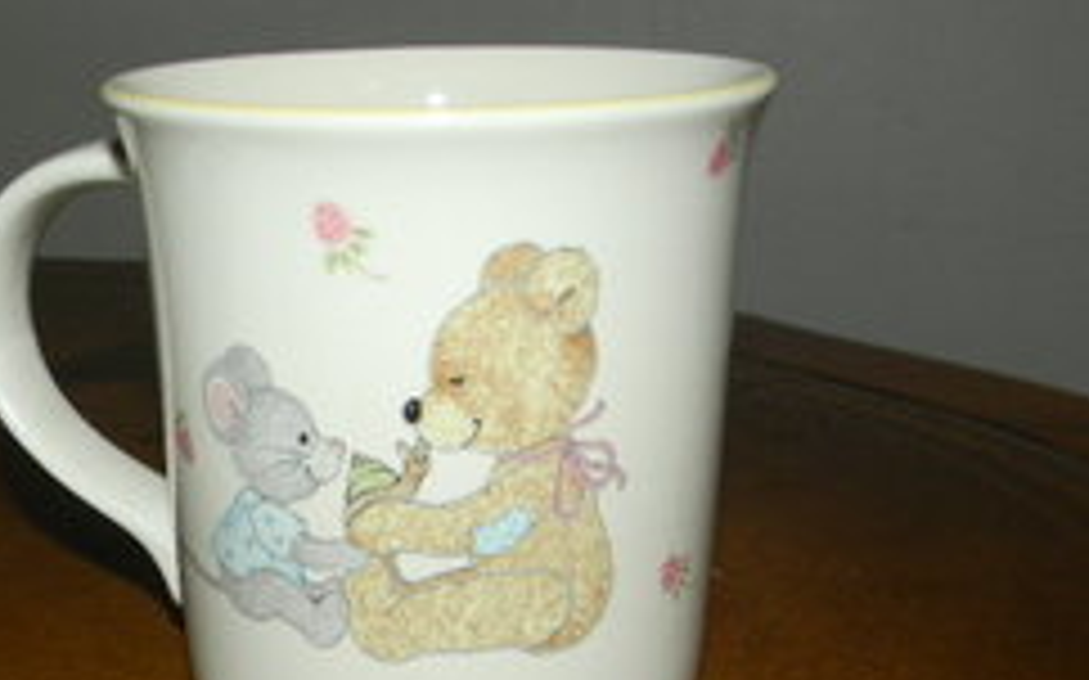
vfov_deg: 25.8
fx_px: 1454
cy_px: 554
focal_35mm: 49
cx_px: 441
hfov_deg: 40.9
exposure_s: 1/26
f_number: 3.5
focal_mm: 5
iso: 200
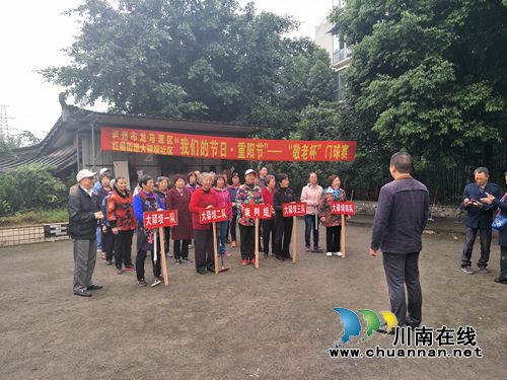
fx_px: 322
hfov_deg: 76.4
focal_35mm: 22
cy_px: 190
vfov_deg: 61.1
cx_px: 254
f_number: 1.7
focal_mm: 3.79
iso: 120
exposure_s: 1/50
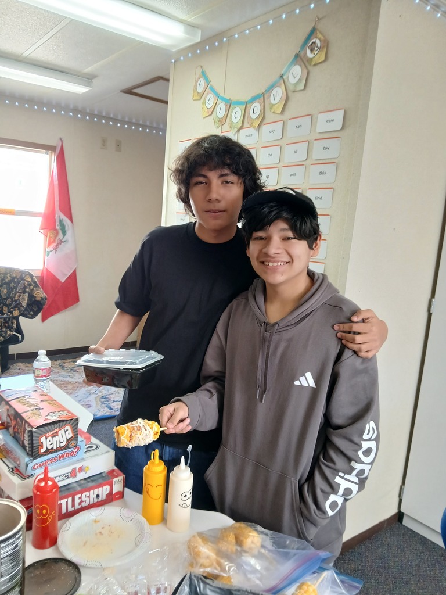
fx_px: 447
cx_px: 223
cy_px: 298
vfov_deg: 67.3
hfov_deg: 53.1
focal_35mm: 26
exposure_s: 1/60
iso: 250
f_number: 1.8
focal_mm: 3.98
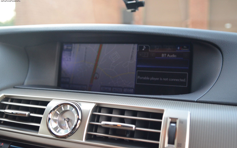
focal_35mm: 37
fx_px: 239
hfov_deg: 52.8
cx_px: 118
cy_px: 77
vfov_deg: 34.4
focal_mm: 24
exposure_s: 1/20
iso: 1600
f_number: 2.8
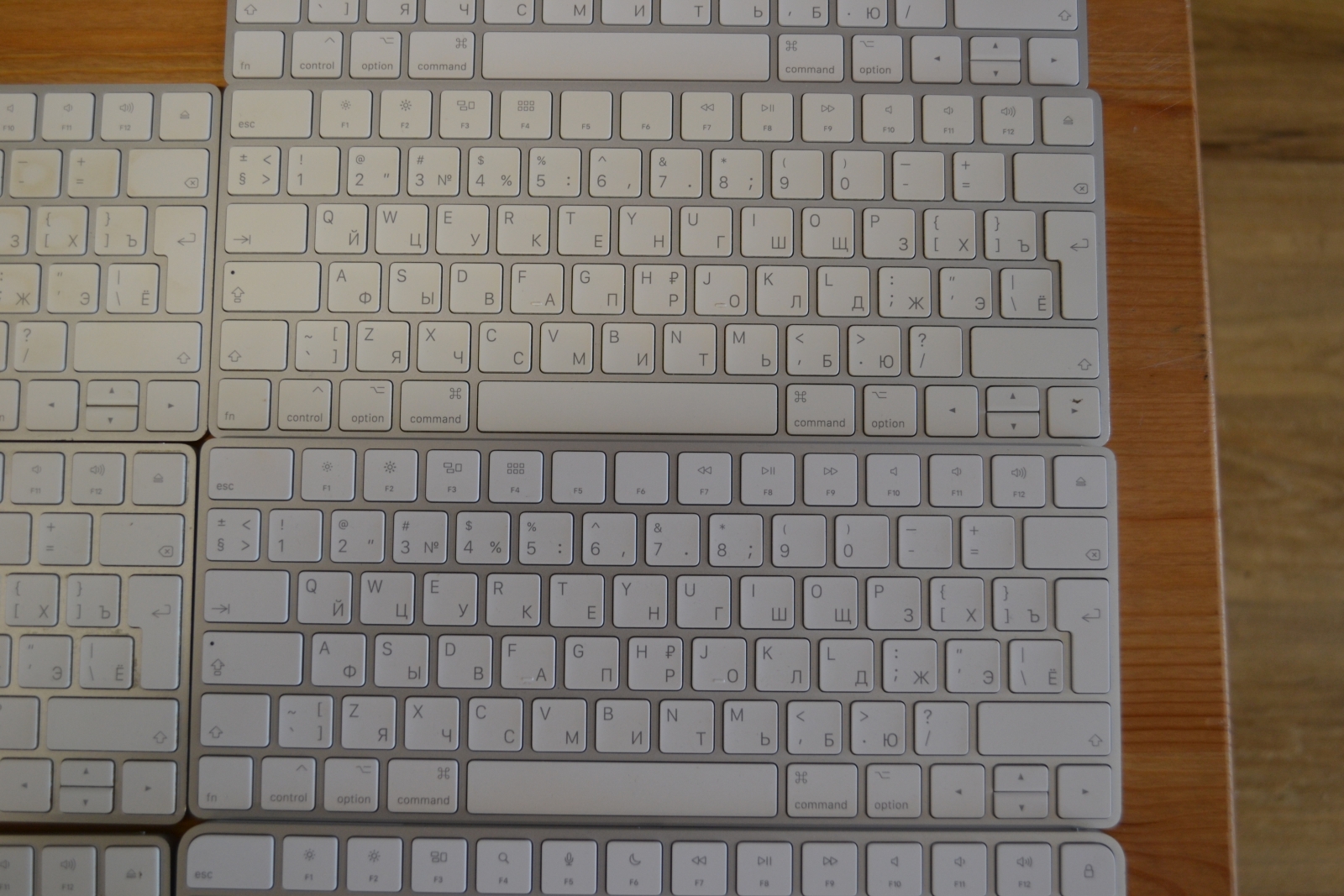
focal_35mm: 36
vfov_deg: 36.9
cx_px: 672
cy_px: 448
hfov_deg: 53.1
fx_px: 1344
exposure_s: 1/60
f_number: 4
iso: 400
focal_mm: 24
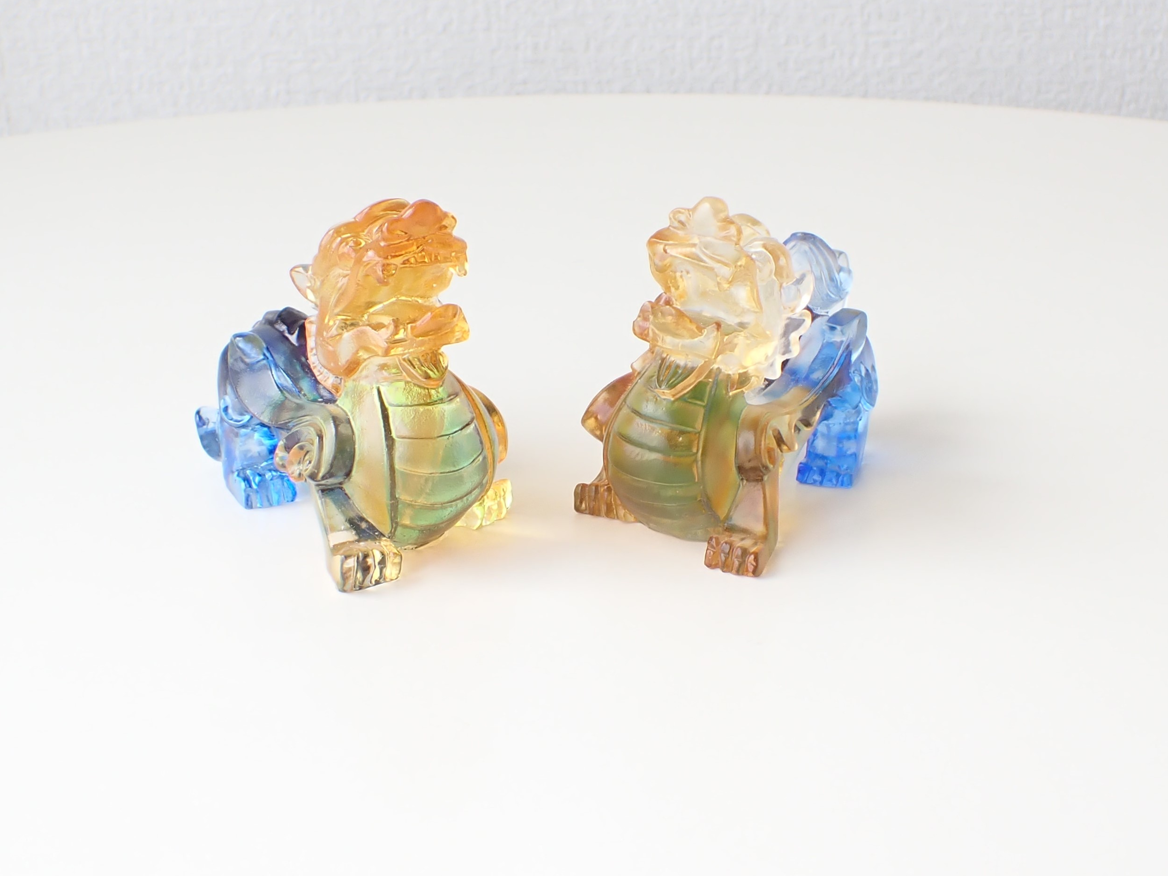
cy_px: 412
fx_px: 1147
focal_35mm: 34
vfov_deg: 41.8
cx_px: 541
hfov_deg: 53.9
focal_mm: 5.4
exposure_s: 1/160
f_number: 3.2
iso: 100
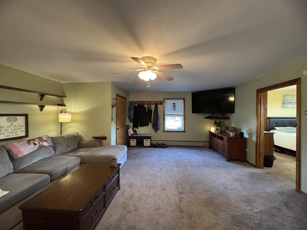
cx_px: 154
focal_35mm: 14
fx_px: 124
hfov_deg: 102.1
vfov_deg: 85.7
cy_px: 115
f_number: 2.2
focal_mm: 2.22
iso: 640
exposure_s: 1/60
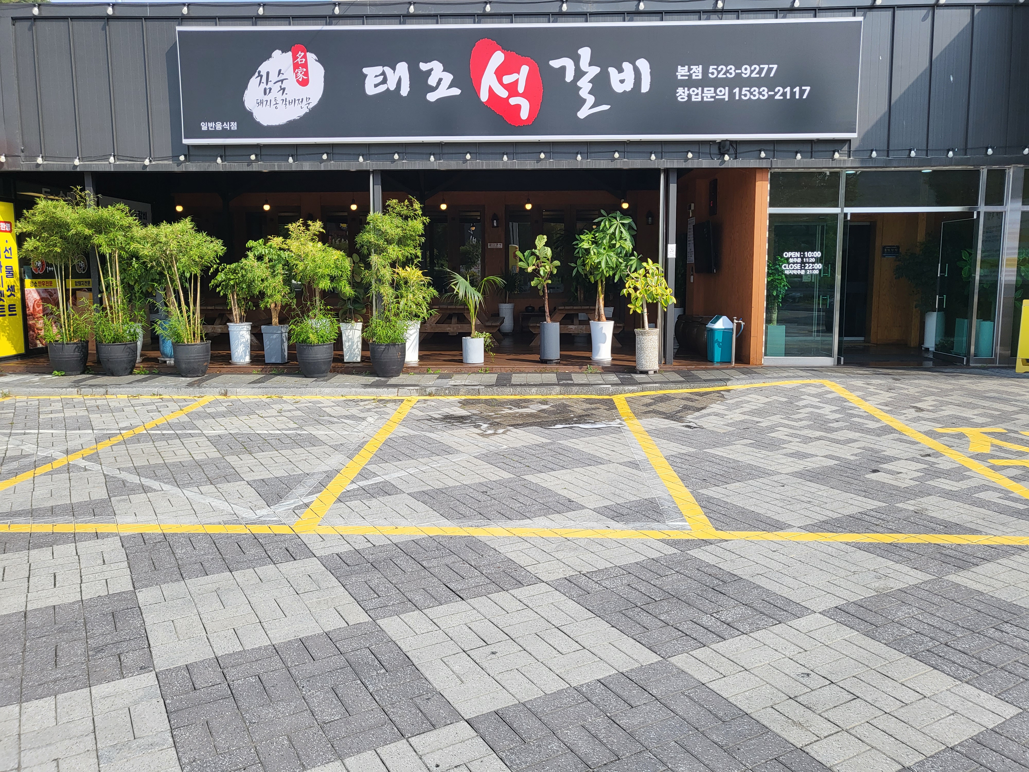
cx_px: 514
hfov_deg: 67.3
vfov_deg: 53.1
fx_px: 773
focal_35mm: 26
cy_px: 386
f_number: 1.8
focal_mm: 4.25
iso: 50
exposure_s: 1/2060
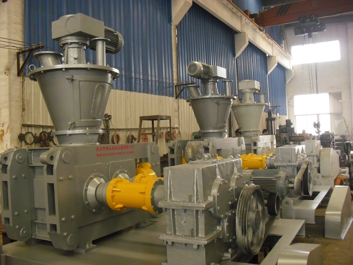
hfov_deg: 51.4
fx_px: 367
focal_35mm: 36
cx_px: 176
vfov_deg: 39.7
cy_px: 132
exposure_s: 1/60
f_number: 3.1
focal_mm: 6.3
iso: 400
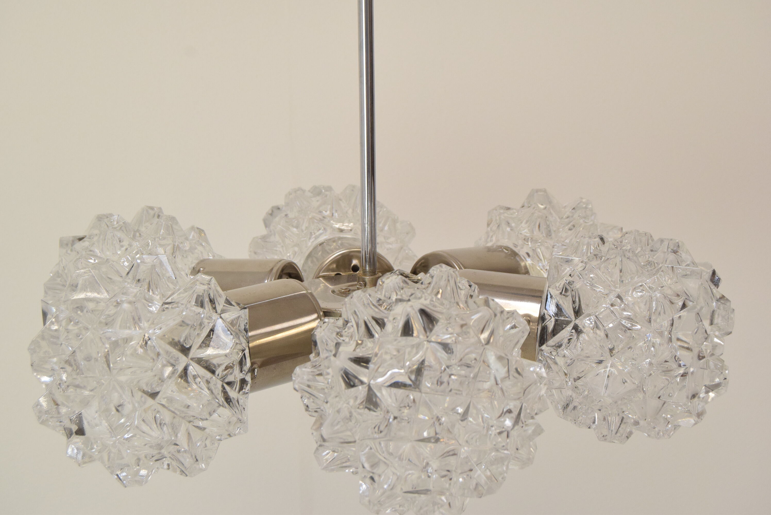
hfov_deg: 29.8
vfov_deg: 20.2
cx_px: 386
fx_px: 1447
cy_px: 258
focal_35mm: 68
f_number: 9
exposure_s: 1/320
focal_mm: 45
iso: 1600
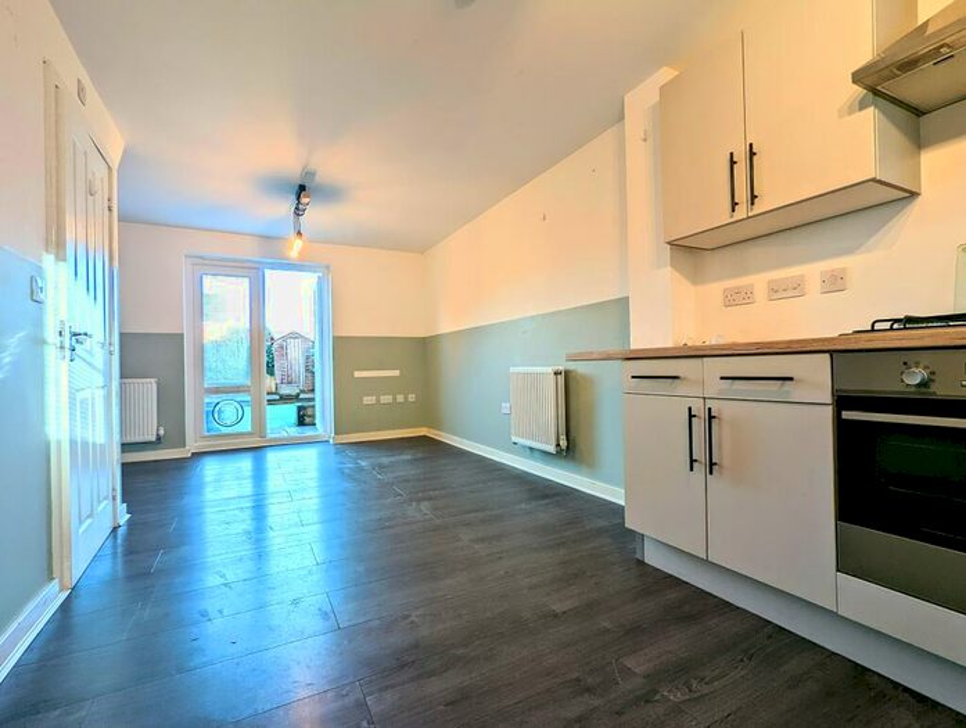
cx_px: 483
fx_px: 447
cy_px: 364
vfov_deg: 78.3
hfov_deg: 94.4
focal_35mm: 16
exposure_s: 1/99.1
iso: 65
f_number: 2.2
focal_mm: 2.35
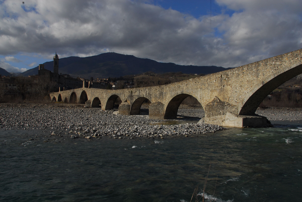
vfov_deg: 43.7
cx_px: 151
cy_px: 101
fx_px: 252
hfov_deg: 61.9
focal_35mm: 30
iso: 100
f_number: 14
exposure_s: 1/80
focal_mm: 20
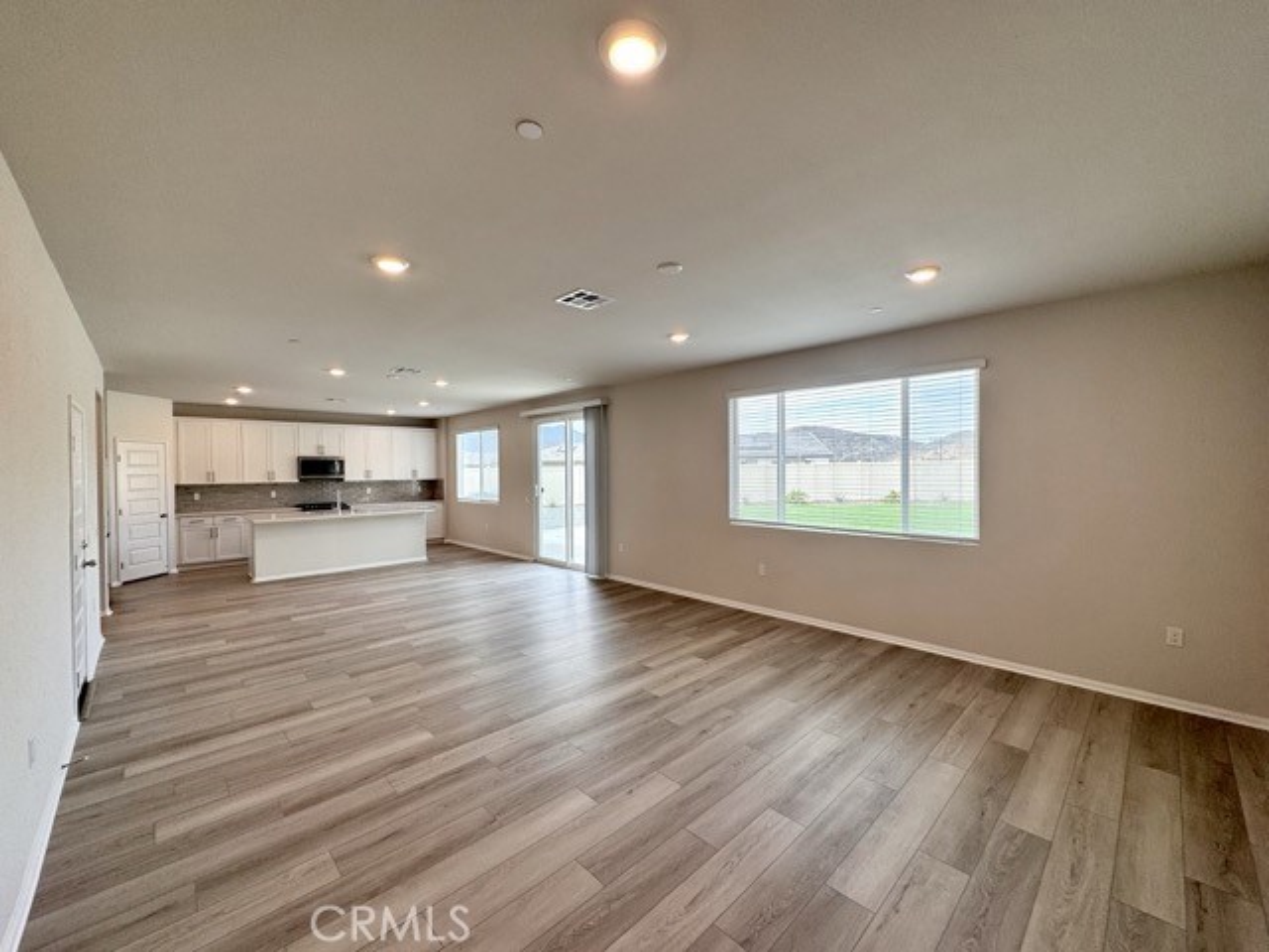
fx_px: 513
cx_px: 634
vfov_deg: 85.7
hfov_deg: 102.1
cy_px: 476
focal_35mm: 14
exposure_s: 1/120
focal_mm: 2.22
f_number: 2.2
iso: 50
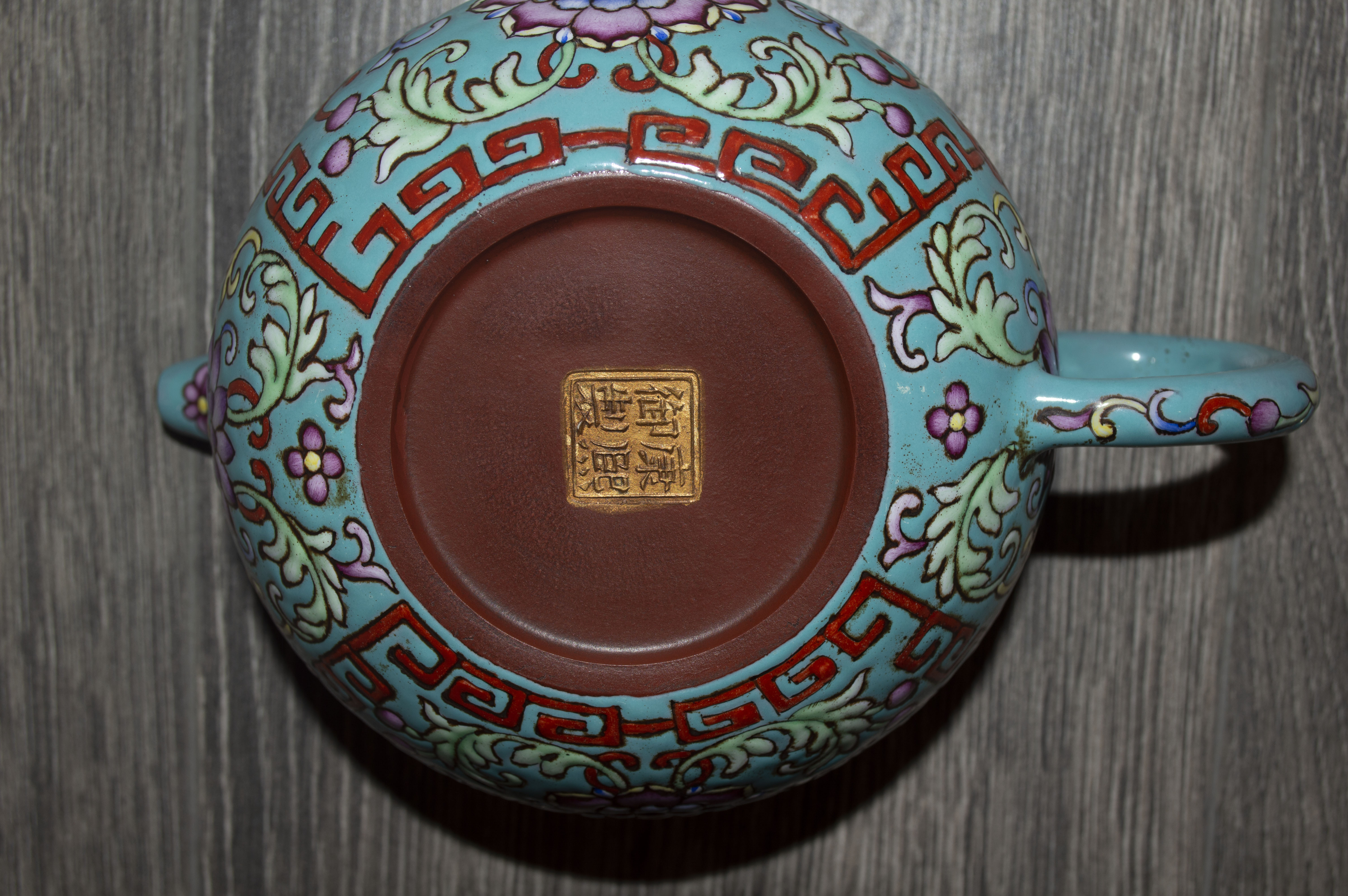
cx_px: 674
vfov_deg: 31.8
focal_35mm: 42
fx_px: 1571
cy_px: 448
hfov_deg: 46.4
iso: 100
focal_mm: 28
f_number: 8
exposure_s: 1/60
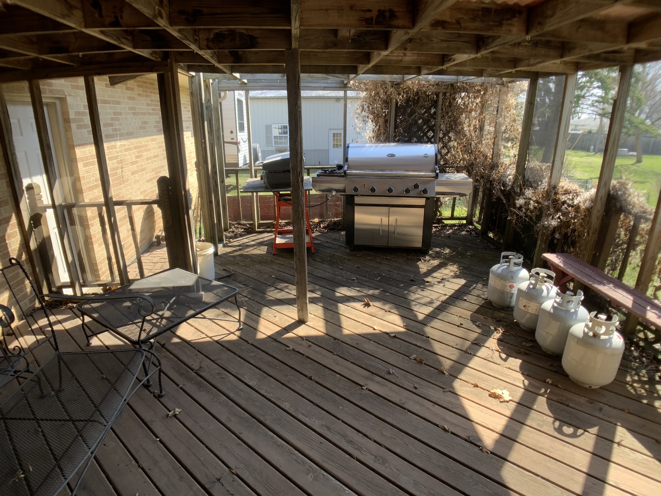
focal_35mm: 29
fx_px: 554
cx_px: 330
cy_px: 248
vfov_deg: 48.2
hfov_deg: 61.7
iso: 16
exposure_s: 1/169
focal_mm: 3
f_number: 1.8
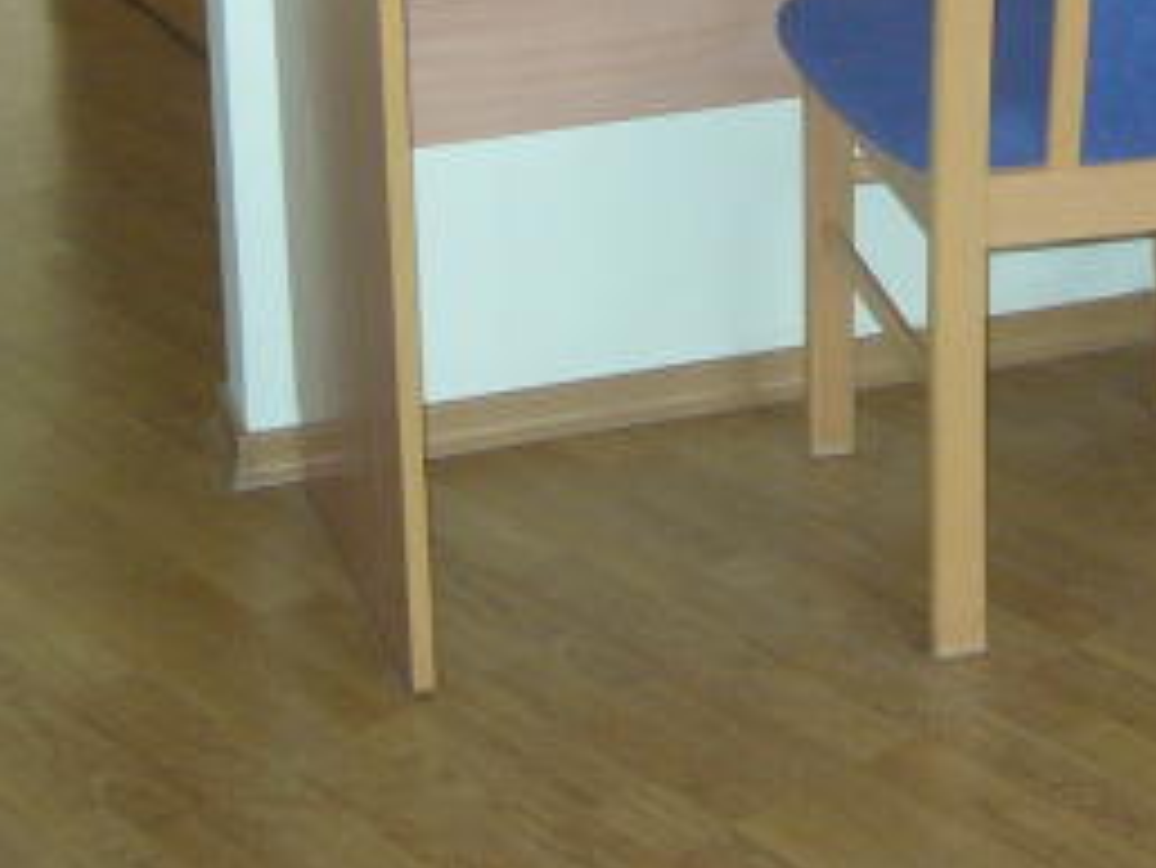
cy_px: -252
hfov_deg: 20.7
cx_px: 888
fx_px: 3141
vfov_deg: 15.0
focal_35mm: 94
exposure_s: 1/60
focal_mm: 5.8
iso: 200
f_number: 2.8
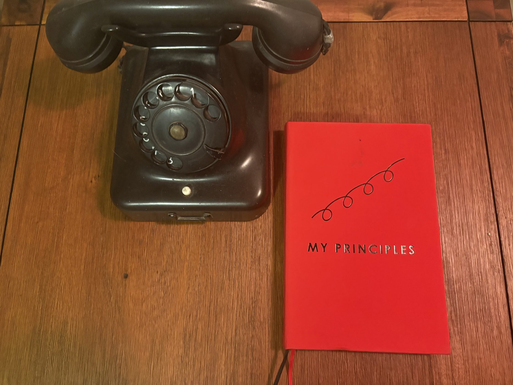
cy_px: 192
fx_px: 385
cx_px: 256
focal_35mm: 26
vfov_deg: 53.1
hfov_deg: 67.3
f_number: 1.6
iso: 640
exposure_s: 1/25
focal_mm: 5.96
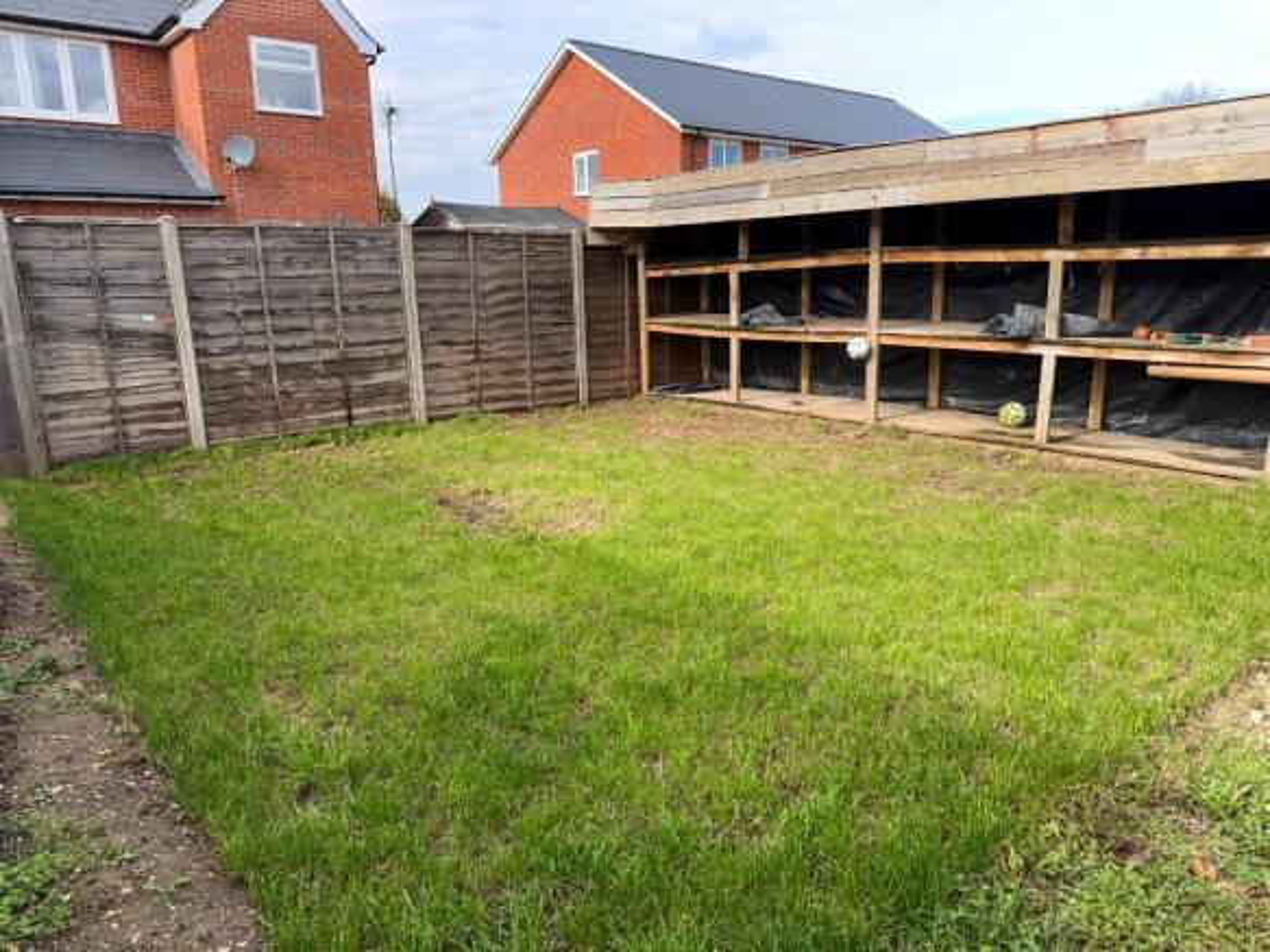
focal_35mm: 24
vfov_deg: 56.8
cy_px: 476
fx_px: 880
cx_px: 635
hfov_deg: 71.6
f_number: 1.78
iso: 80
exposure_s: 1/1653
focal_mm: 6.76
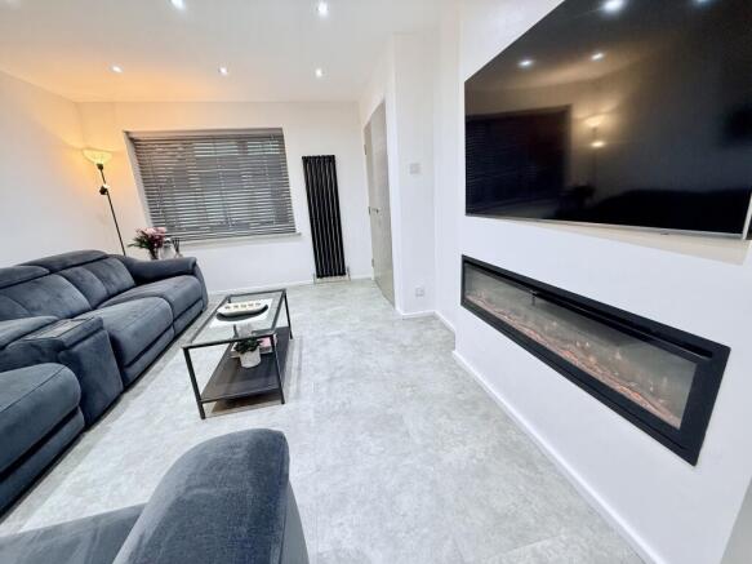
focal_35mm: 14
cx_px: 376
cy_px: 282
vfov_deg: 85.7
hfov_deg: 102.1
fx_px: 304
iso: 320
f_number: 2.2
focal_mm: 2.22
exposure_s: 1/100
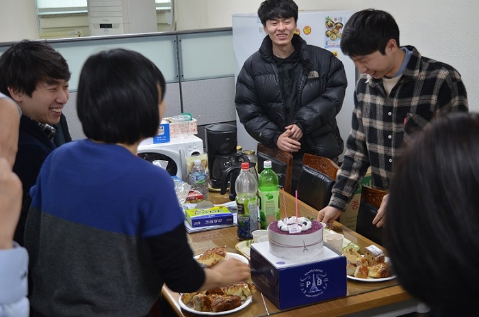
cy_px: 158
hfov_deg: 38.9
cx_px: 240
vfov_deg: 26.4
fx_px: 677
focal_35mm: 51
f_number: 4.5
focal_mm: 34
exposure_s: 1/60
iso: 500
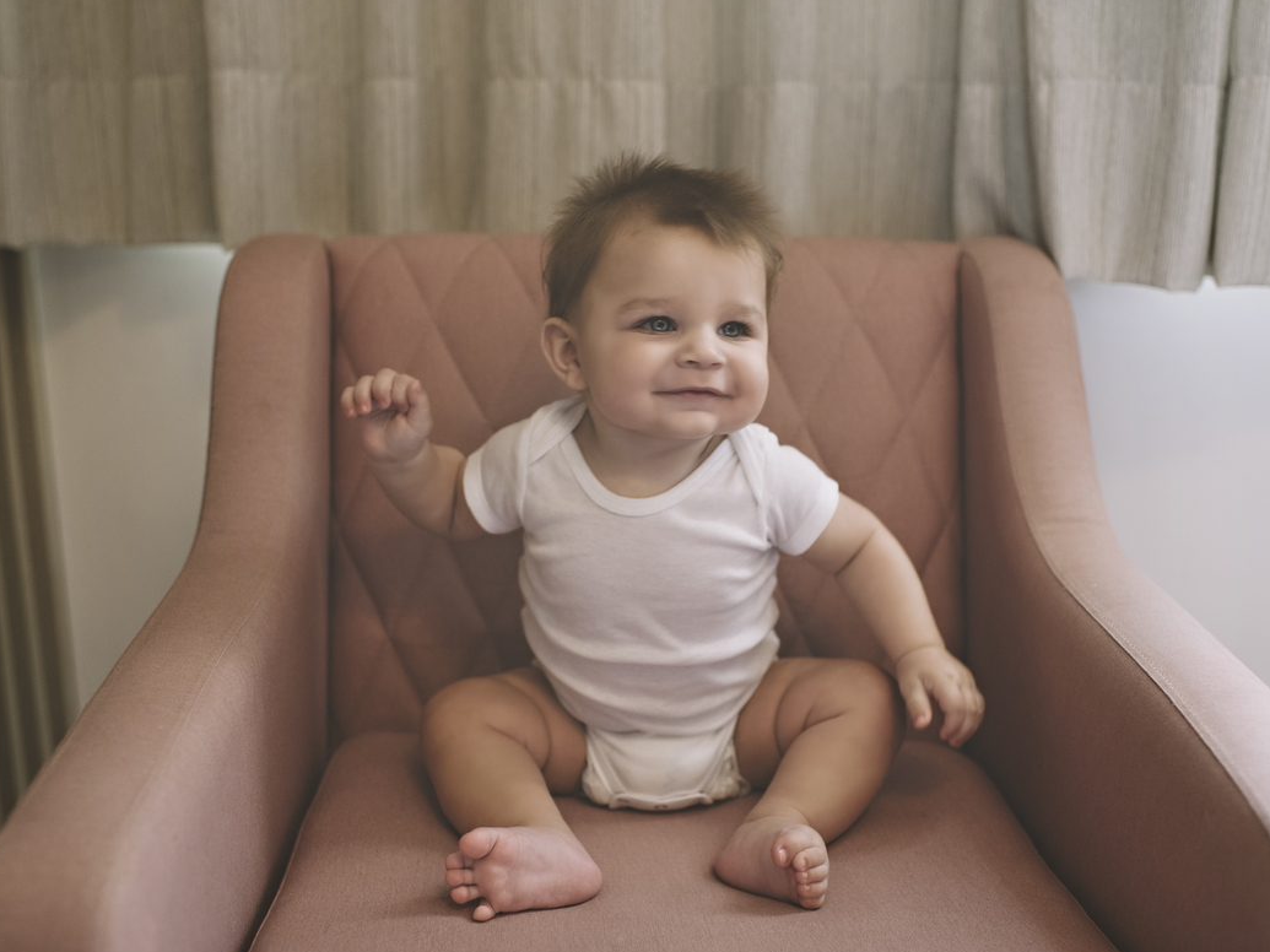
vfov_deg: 36.8
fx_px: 1431
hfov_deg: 47.9
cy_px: 478
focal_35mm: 39
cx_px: 663
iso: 500
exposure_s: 1/125
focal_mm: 35
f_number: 2.5
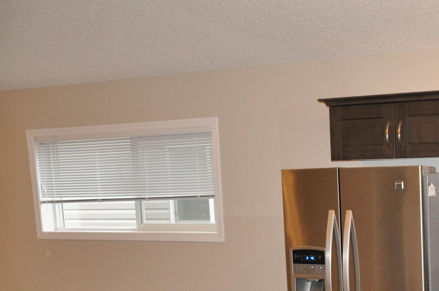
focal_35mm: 62
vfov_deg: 20.8
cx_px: 498
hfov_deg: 28.9
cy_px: 318
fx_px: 755
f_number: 3.5
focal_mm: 18
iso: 800
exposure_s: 1/60
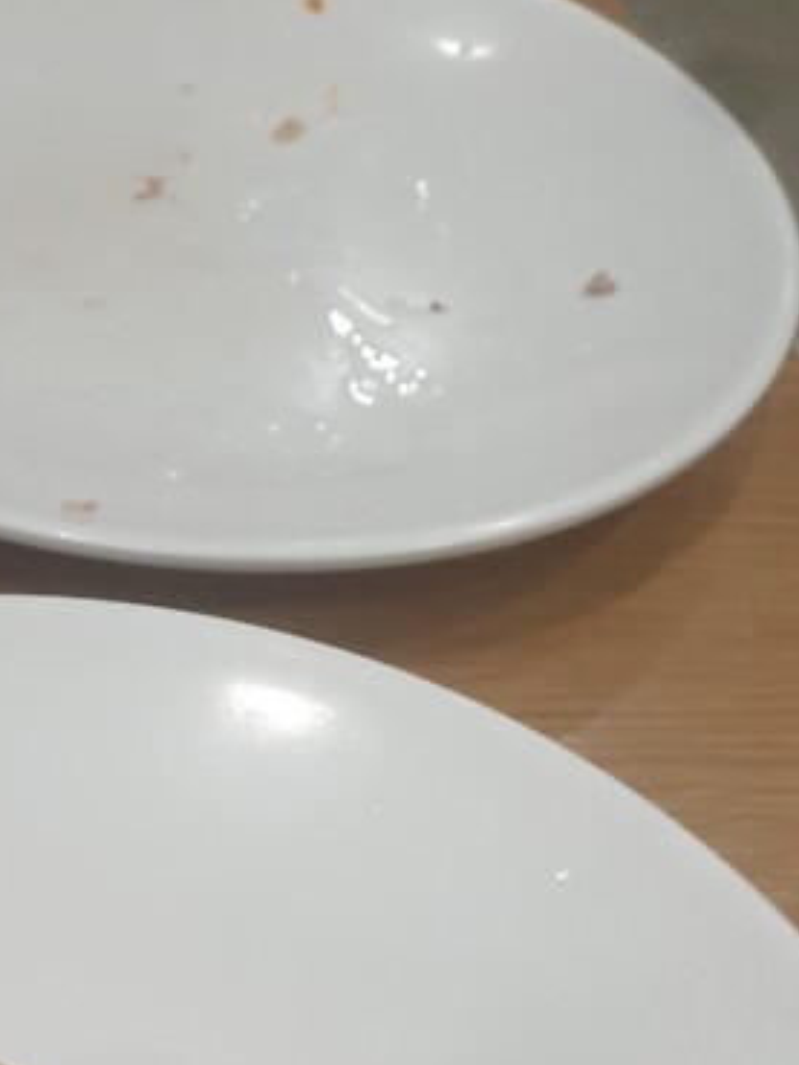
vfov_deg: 27.6
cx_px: -95
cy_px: 1261
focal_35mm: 62
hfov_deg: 22.3
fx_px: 1907
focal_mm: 4.3
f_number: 2.4
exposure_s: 1/60
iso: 160
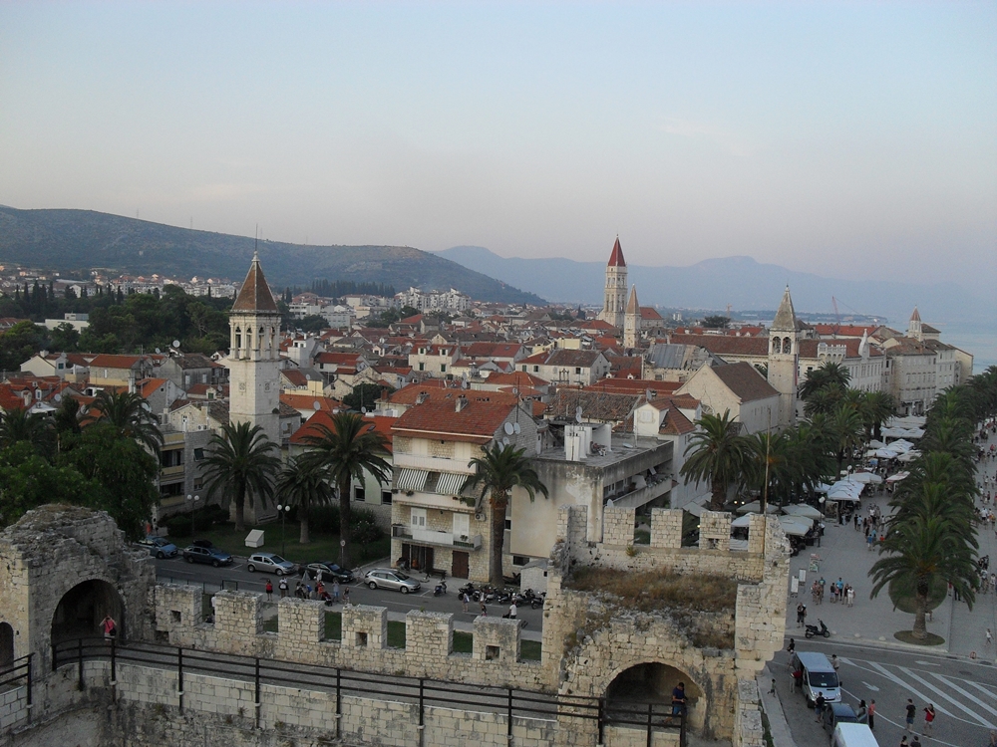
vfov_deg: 40.7
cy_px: 374
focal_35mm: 35
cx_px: 498
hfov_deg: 52.6
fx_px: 1008
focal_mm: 6.3
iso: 100
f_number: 3.2
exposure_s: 1/250
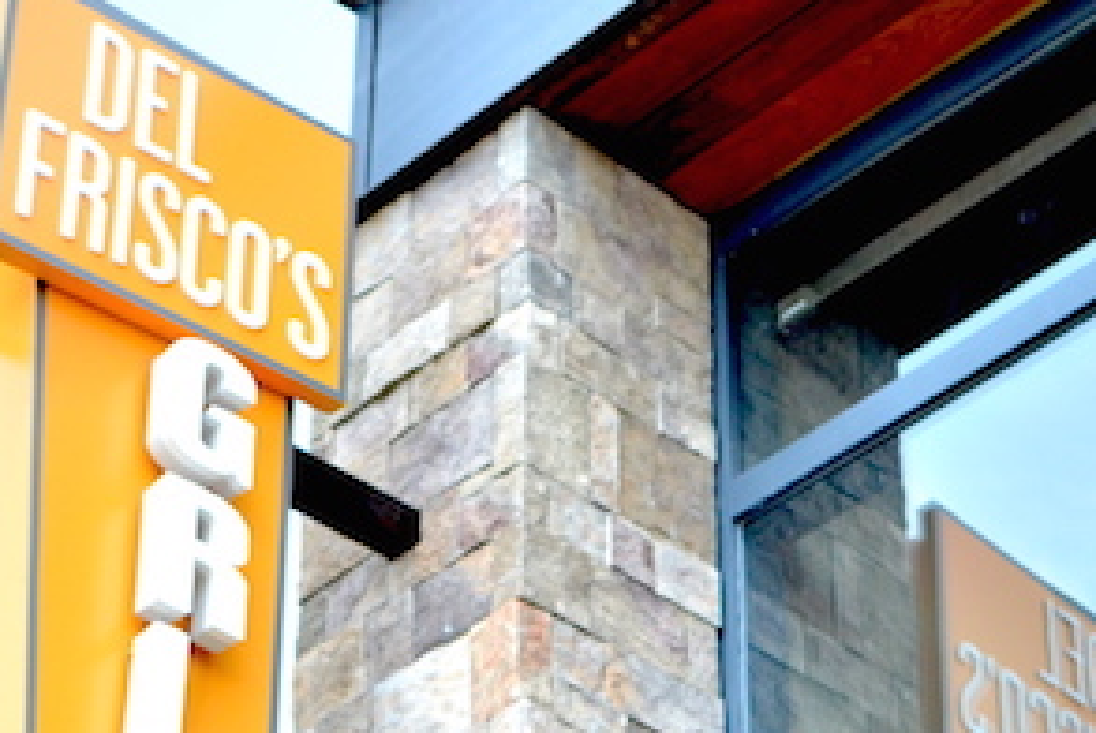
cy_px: 647
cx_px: 860
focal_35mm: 118
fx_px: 3600
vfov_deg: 11.6
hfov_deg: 17.2
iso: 500
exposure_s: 1/4000
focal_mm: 35
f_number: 1.8
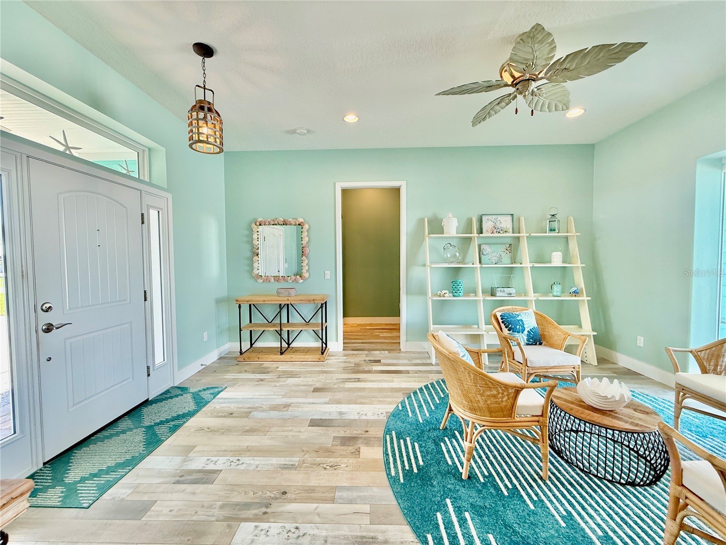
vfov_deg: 85.7
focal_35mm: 14
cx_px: 363
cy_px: 272
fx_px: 294
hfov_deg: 102.1
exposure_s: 1/120
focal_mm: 2.22
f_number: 2.2
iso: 160
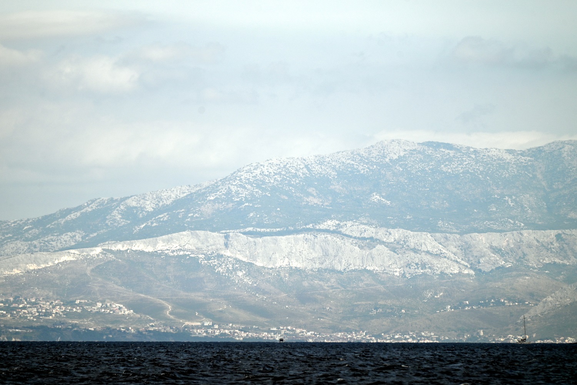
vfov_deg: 4.6
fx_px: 4809
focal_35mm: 300
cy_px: 192
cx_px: 288
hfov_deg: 6.9
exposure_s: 1/1000
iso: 125
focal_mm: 300
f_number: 5.6
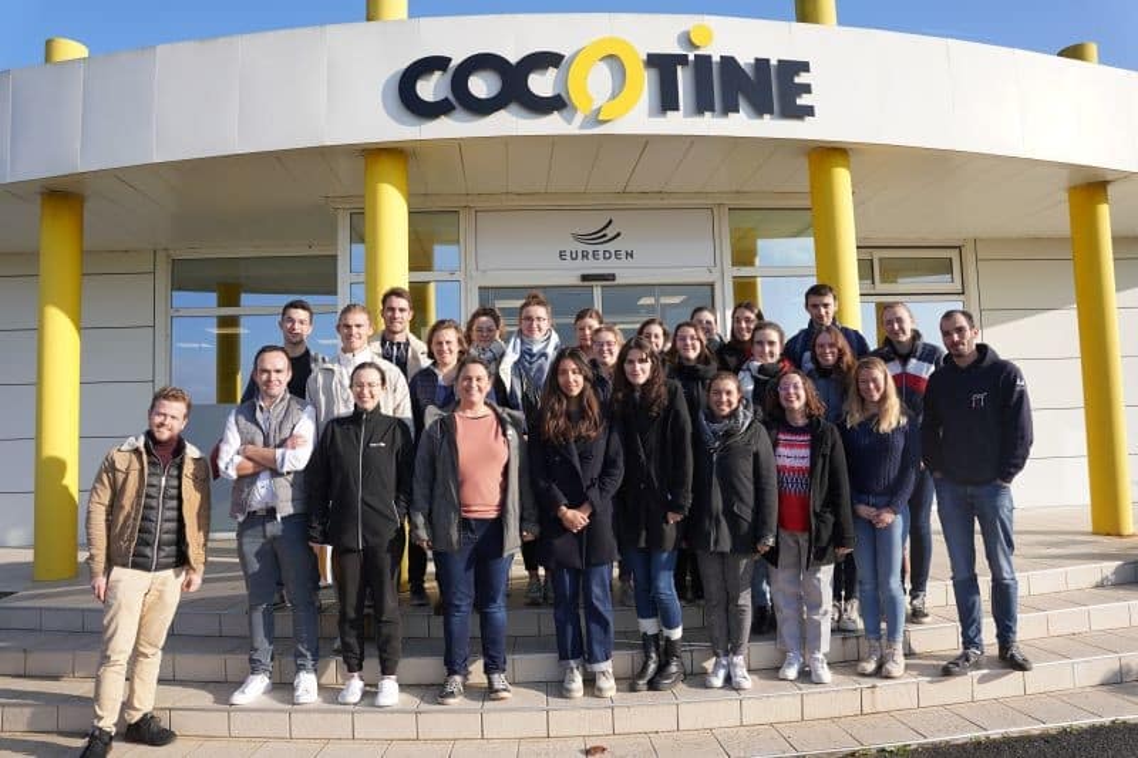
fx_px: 822
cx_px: 569
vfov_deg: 49.5
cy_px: 379
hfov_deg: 69.4
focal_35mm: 26
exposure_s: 1/500
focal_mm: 26
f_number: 4.5
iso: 100
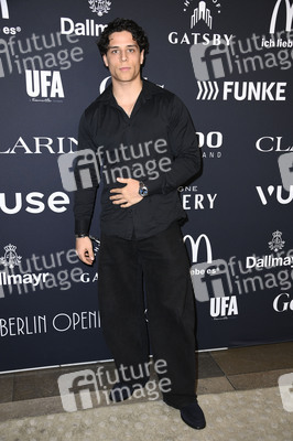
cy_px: 220
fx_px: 489
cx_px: 146
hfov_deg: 33.3
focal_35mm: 40
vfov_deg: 48.5
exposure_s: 1/250
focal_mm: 40
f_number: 5.6
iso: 500
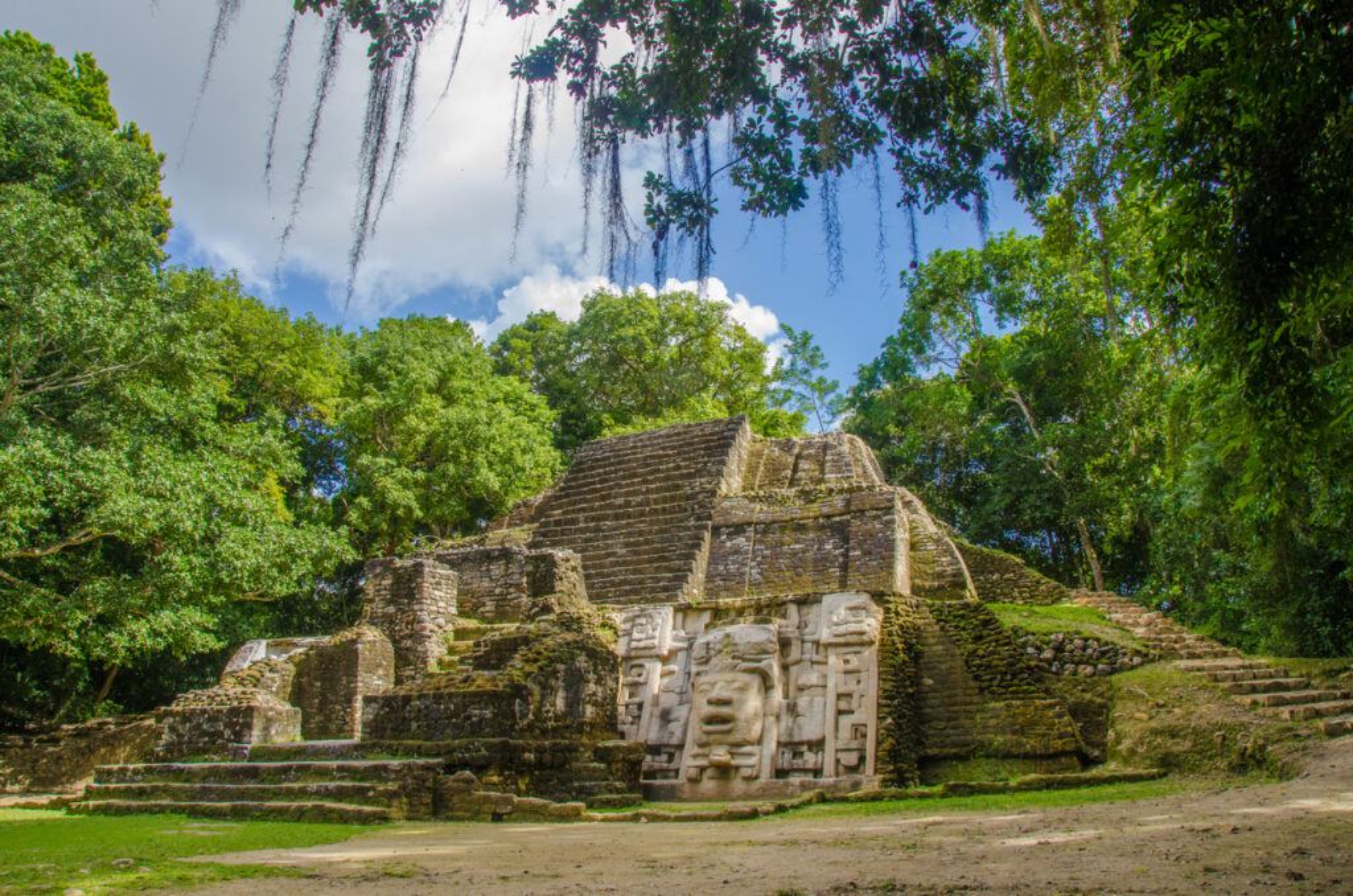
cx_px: 676
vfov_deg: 47.7
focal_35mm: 27
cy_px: 448
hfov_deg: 67.5
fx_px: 1013
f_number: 10
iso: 500
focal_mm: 18
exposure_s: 1/320
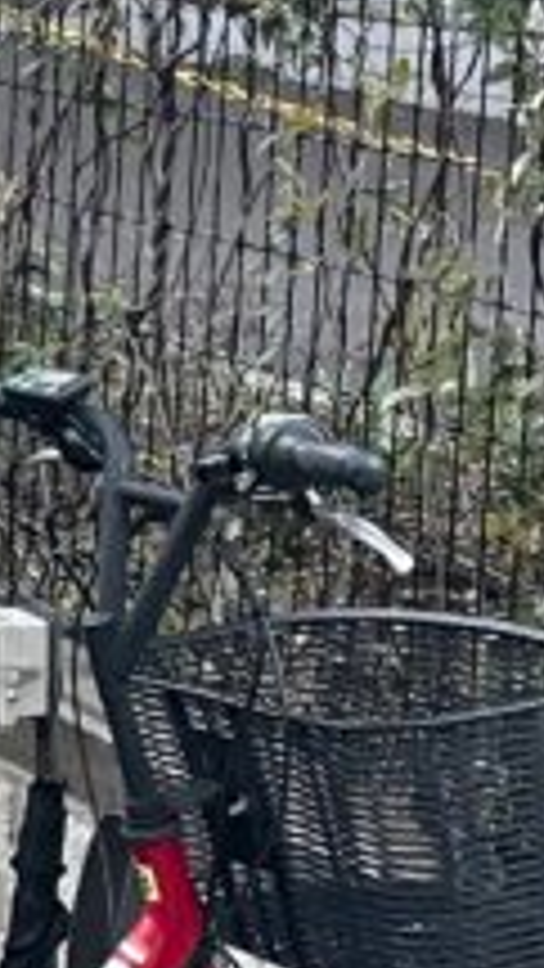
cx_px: -814
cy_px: 275
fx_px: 3461
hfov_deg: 8.2
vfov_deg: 15.8
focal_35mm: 135
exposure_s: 1/98
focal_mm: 4.2
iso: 125
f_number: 1.6
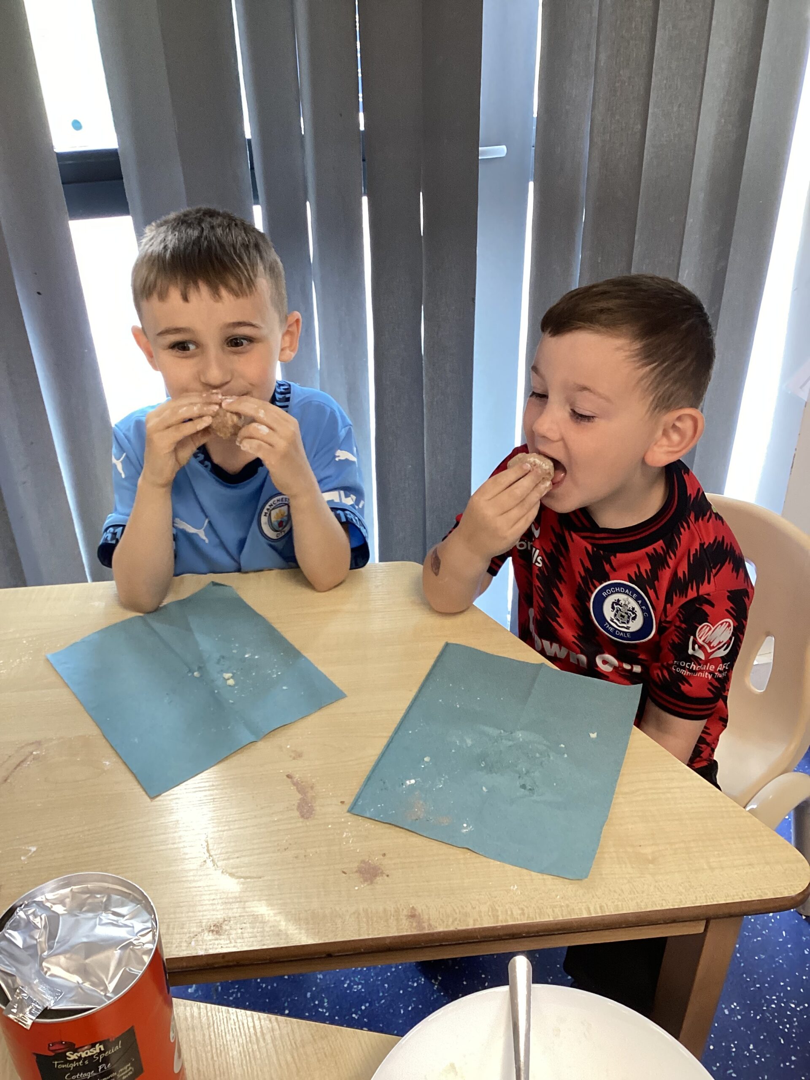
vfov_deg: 58.4
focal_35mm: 31
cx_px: 405
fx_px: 967
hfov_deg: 45.4
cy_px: 540
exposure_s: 1/50
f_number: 2.4
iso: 125
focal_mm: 3.3
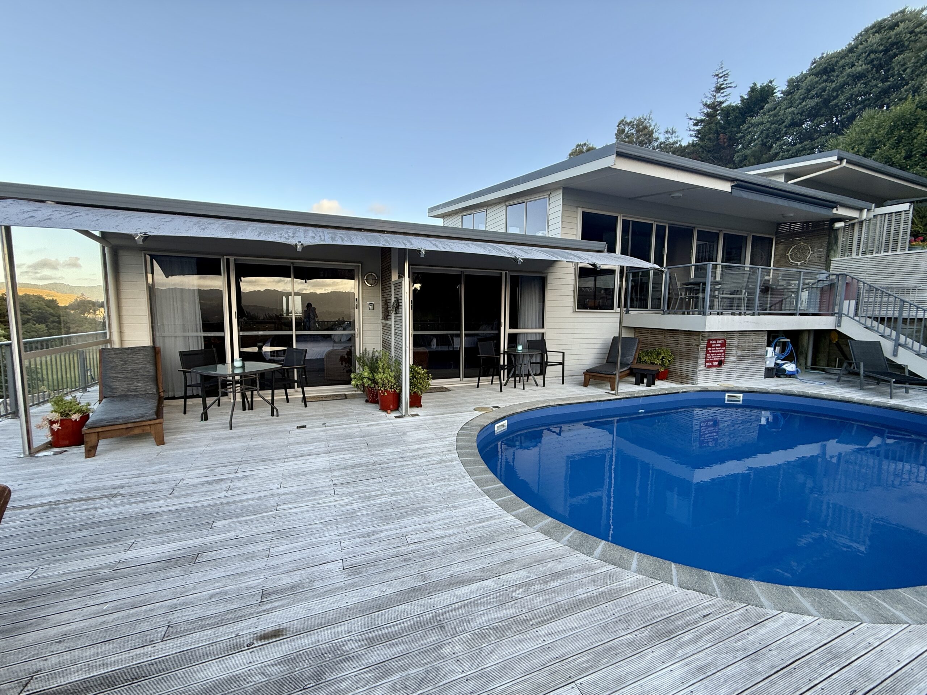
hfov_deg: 102.1
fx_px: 375
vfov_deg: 85.7
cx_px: 464
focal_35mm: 14
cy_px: 348
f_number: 2.2
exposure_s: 1/137
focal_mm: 2.22
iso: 50
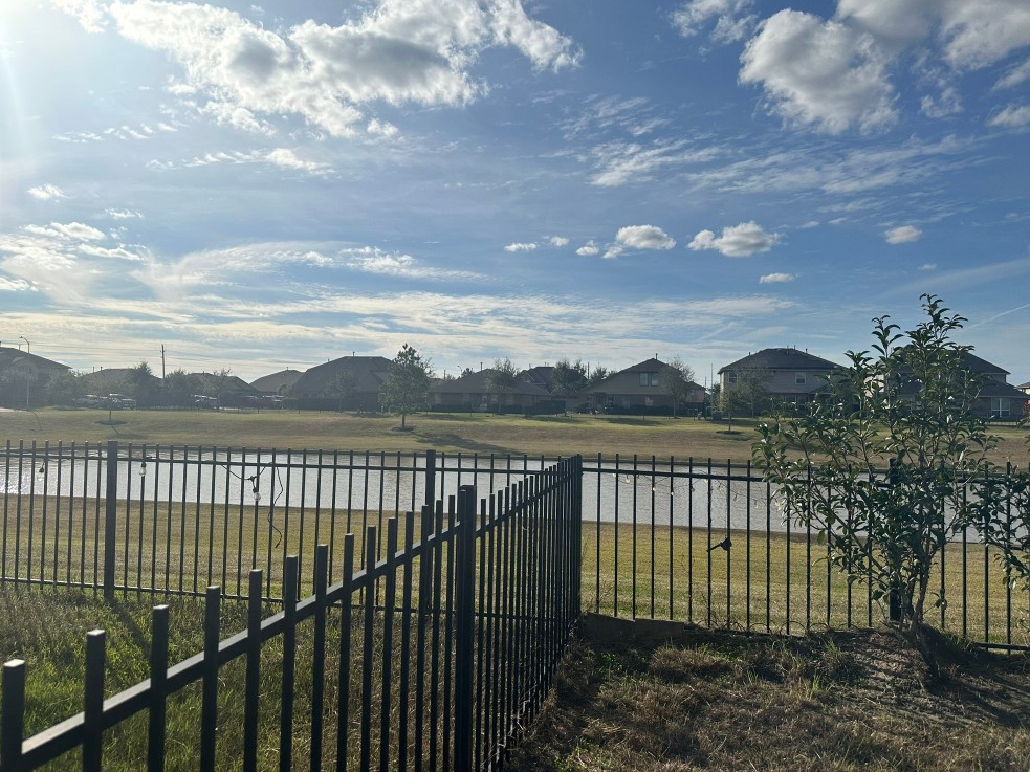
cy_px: 383
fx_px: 744
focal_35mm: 25
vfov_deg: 54.9
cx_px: 535
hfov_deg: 69.4
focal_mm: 6.86
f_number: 1.78
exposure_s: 1/12048
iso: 80
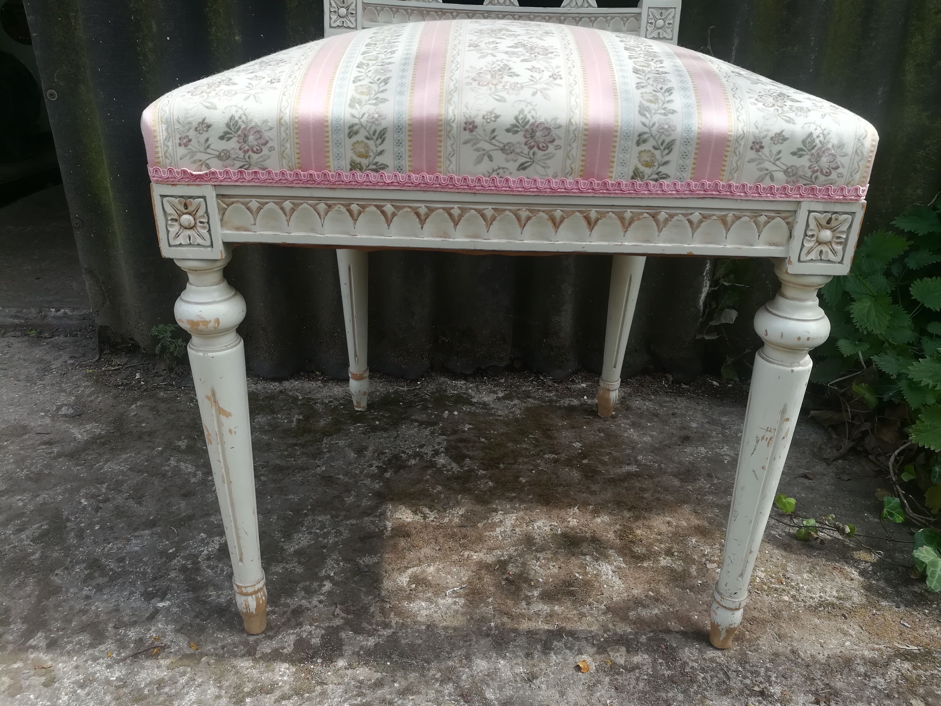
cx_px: 470
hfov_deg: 67.3
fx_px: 707
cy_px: 353
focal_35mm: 26
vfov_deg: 53.1
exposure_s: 1/196
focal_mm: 3.83
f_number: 2.2
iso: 50
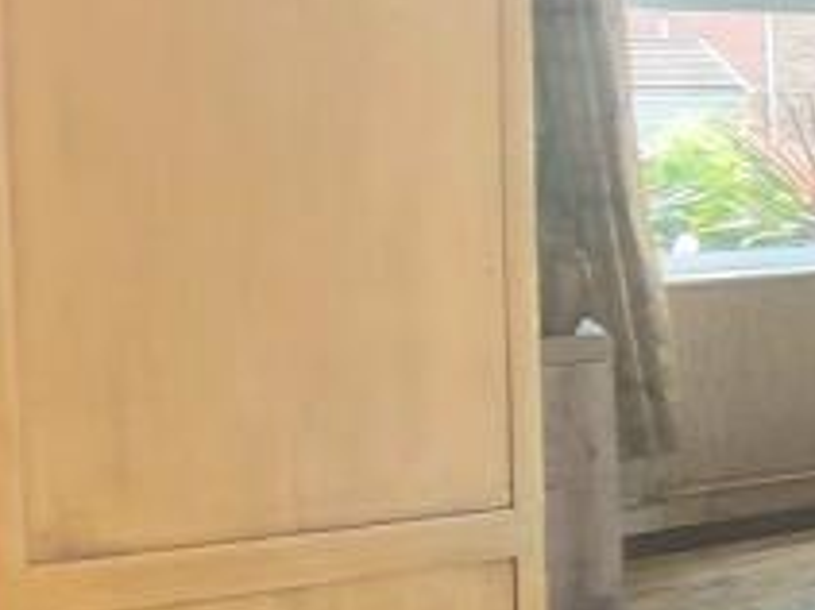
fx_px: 1482
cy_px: 154
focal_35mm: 63
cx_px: 1750
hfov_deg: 17.5
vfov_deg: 23.0
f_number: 2.2
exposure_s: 1/60.2
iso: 160
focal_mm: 2.2
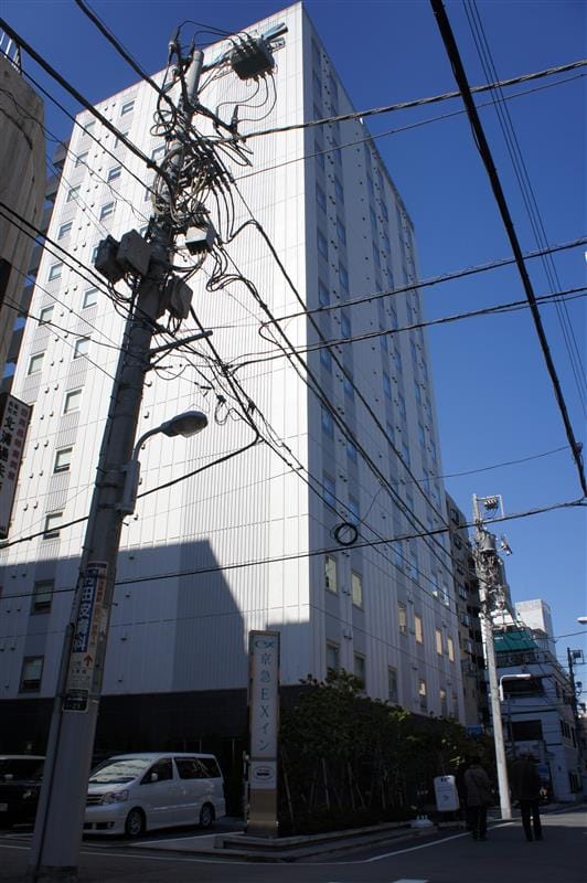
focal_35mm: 27
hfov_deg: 47.9
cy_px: 442
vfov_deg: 67.4
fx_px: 661
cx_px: 294
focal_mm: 18
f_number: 7.1
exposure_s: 1/640
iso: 200
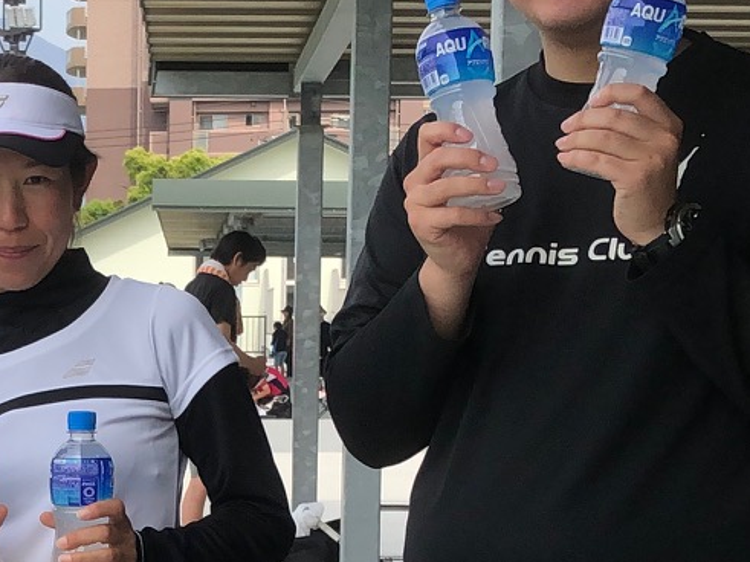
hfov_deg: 16.7
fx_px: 2491
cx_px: -37
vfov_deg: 12.7
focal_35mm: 115
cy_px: 603
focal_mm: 3.99
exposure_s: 1/1130
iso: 20
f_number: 1.8
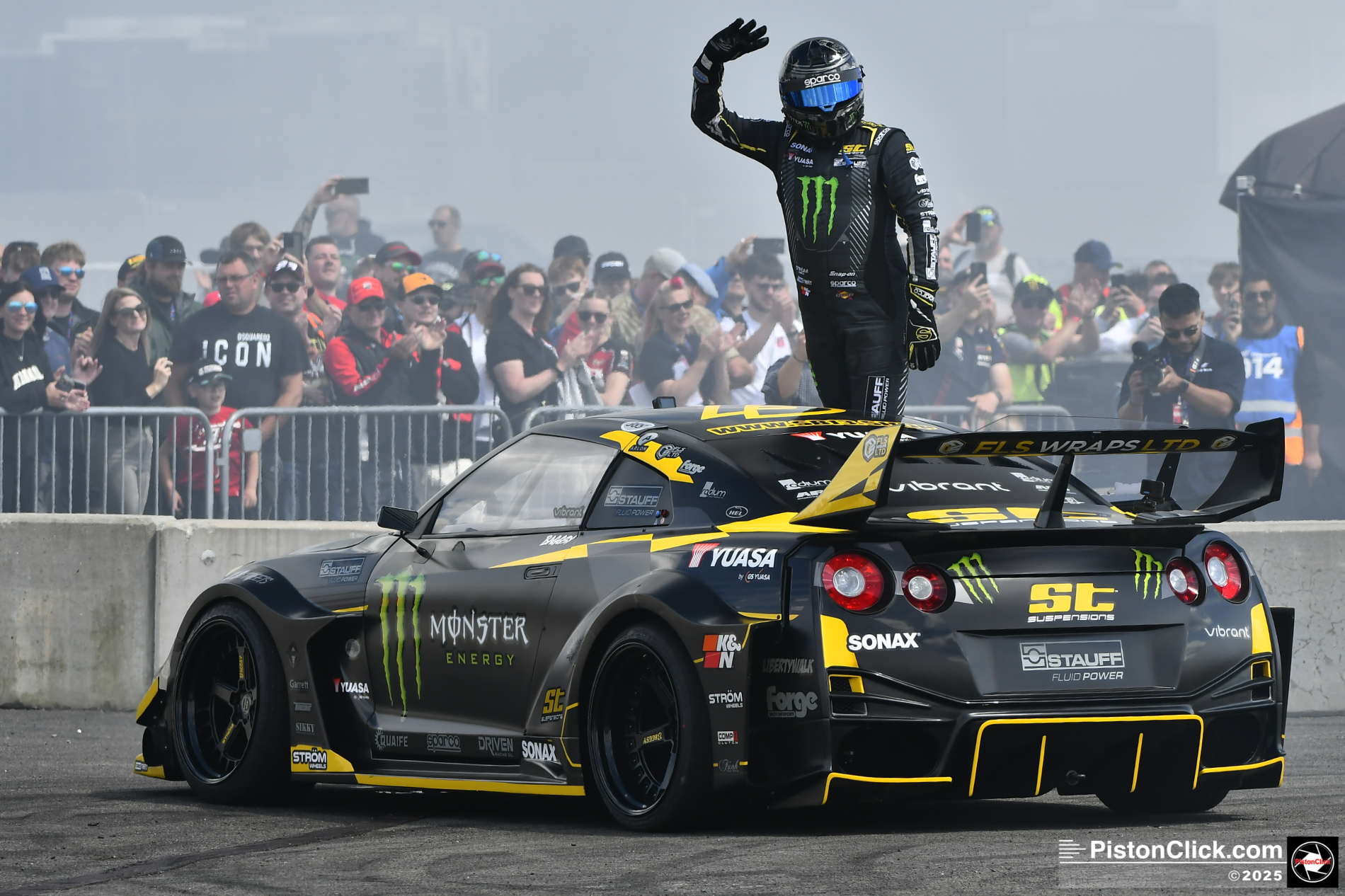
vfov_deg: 4.6
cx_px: 672
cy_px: 448
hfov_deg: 6.9
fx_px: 11206
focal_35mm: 300
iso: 220
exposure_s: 1/500
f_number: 5.6
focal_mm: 200
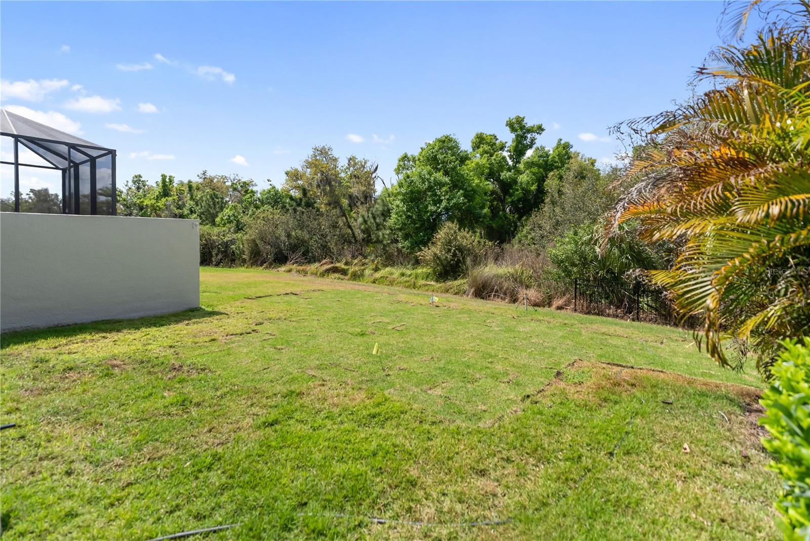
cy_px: 270
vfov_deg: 73.8
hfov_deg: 96.7
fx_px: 360
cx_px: 405
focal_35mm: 16
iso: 250
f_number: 2.8
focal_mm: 16
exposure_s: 1/8000
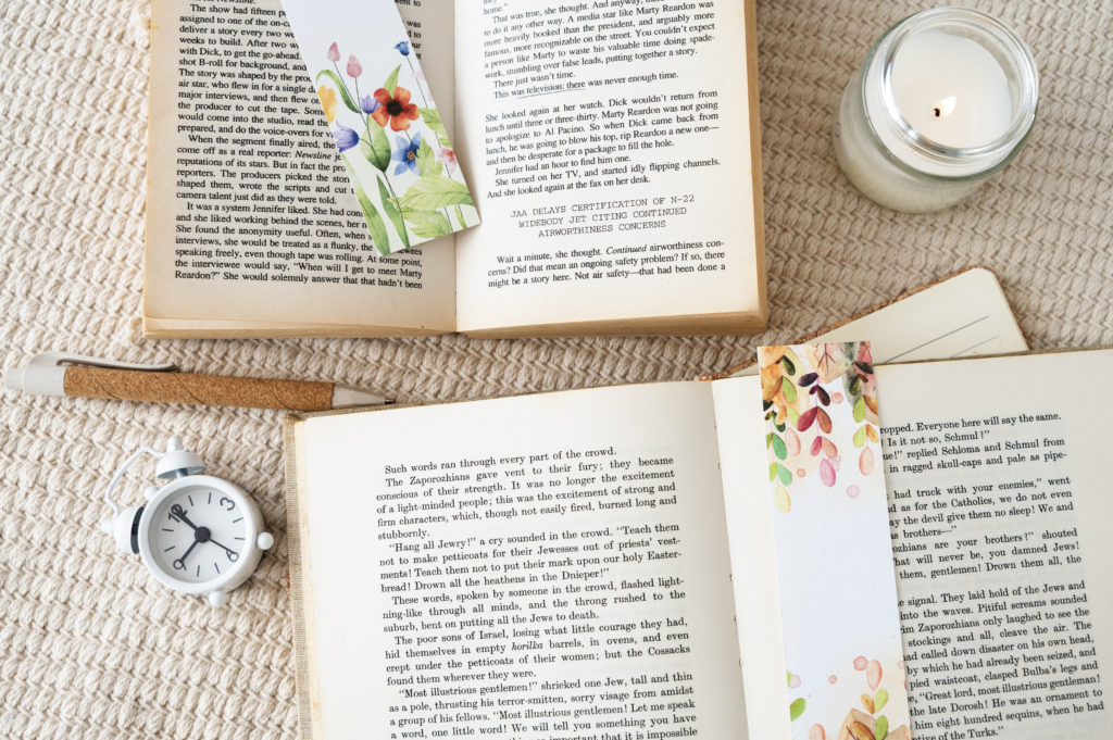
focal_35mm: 46
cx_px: 556
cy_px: 370
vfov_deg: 29.2
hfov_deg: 42.8
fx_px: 1421
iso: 400
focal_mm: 46
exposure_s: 1/500
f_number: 5
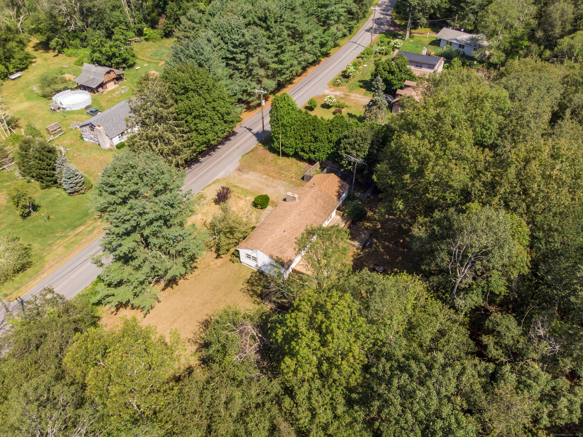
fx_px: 404
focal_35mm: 24
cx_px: 292
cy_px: 218
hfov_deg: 71.6
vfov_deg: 56.8
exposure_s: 1/1100
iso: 100
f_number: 2.8
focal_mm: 4.5
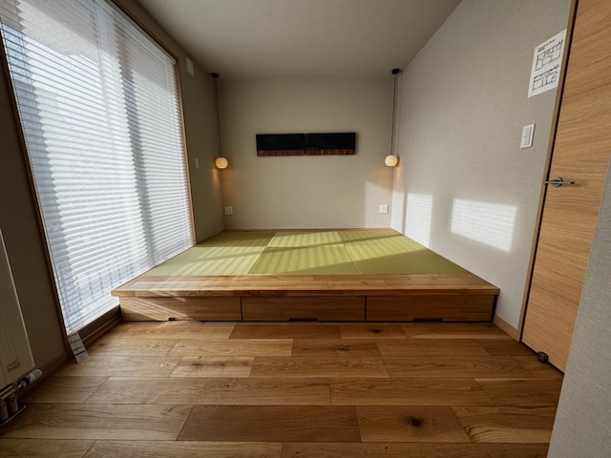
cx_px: 306
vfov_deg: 85.7
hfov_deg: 102.1
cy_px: 229
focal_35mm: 14
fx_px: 247
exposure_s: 1/202
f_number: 2.2
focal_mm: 2.22
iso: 40
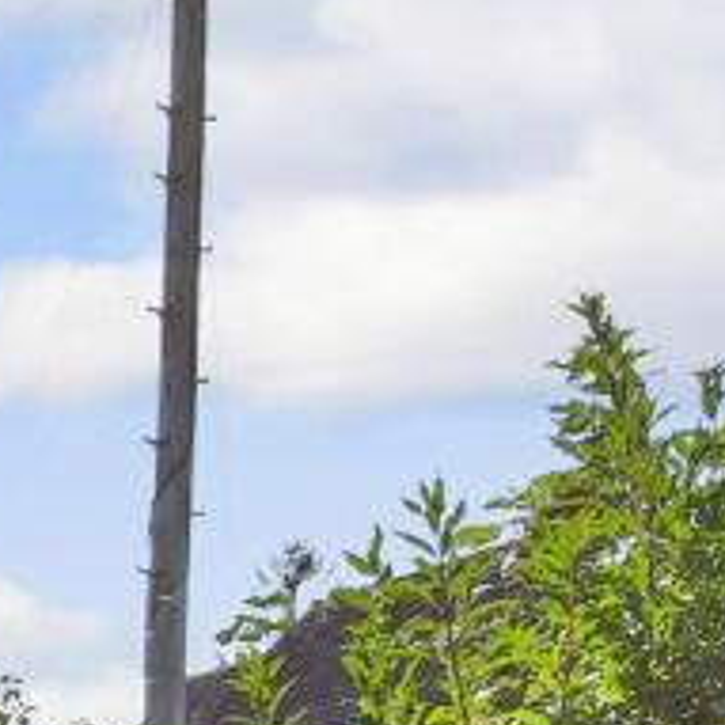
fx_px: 2370
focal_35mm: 100
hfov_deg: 13.9
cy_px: 1224
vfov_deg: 15.4
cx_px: -846
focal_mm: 15
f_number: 8
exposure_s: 1/500
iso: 200
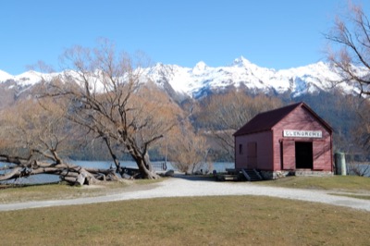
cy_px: 123
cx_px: 185
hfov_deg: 53.2
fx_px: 370
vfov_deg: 36.8
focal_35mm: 36
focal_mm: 24
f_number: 6.4
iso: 200
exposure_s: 1/400
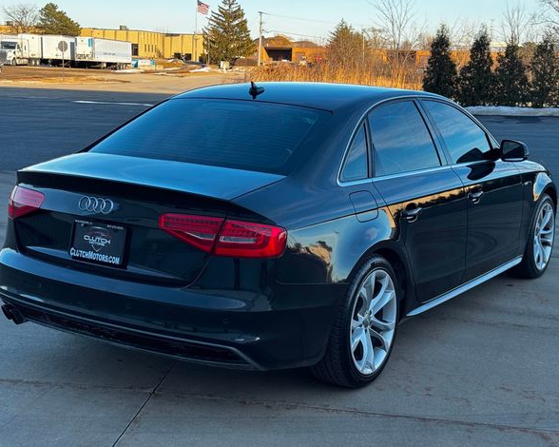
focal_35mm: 51
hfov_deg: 36.7
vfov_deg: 29.7
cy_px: 224
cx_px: 262
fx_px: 843
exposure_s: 1/664
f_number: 1.78
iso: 64
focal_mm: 6.76
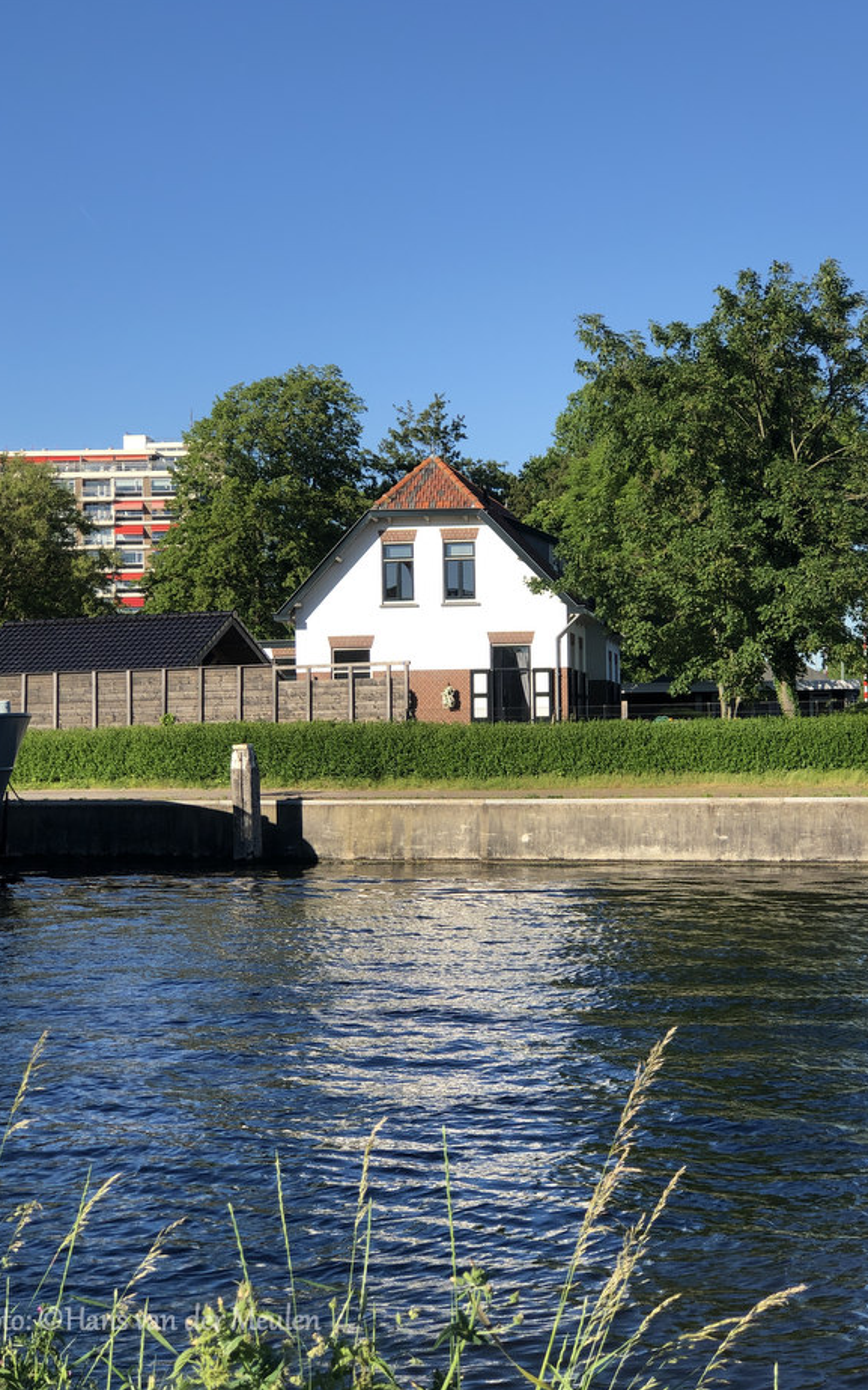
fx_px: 2310
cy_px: 692
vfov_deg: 33.5
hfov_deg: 21.3
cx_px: 474
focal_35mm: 61
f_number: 2.8
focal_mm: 6.6
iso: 20
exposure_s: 1/516
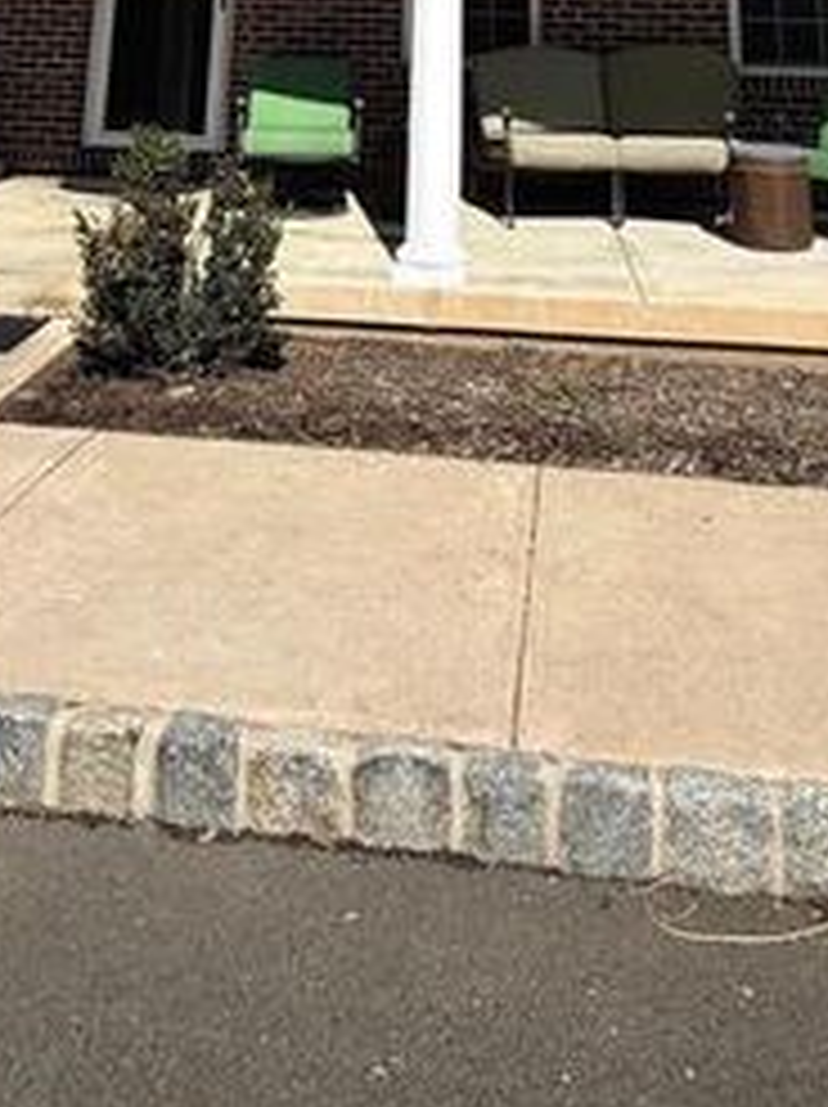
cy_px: -290
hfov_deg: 37.7
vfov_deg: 35.6
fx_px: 1214
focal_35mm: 38
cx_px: 410
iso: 50
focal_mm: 2.22
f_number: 2.2
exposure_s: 1/2237
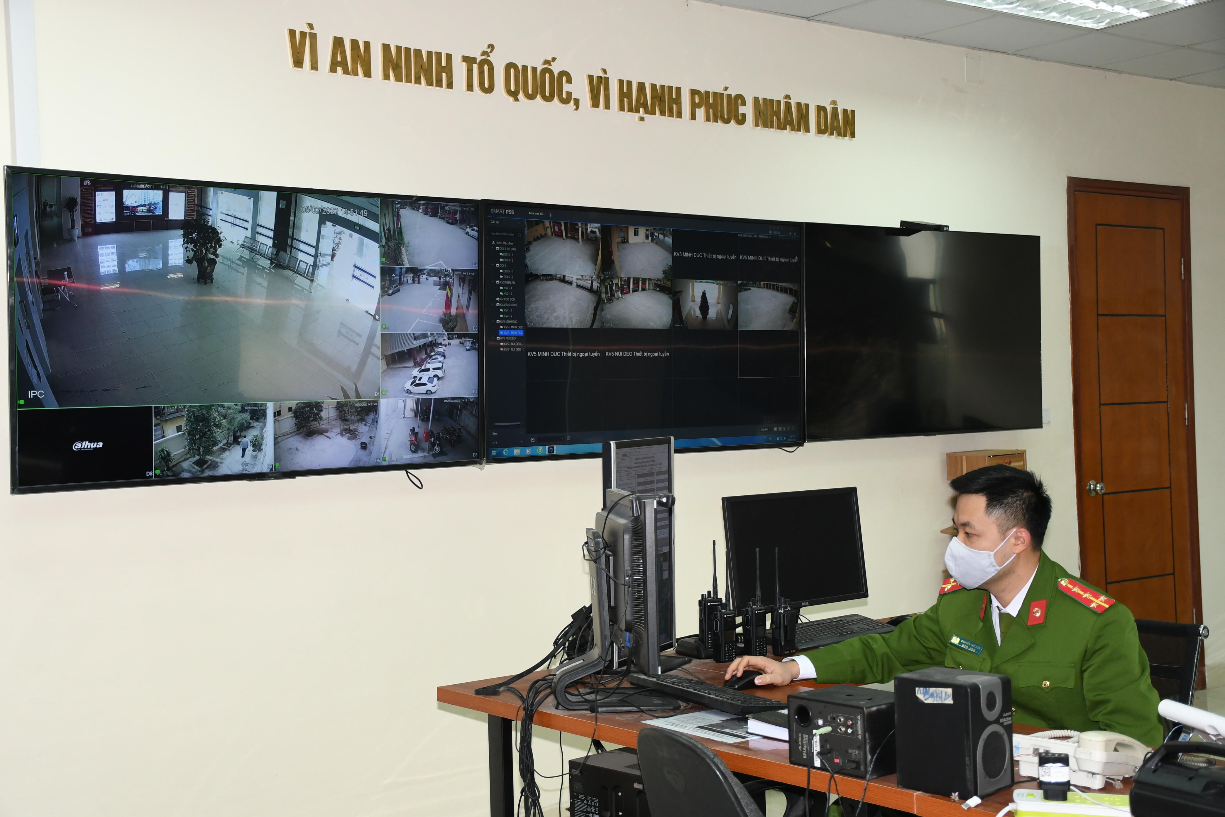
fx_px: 1633
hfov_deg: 41.1
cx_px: 612
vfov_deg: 28.1
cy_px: 408
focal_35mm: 48
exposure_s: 1/250
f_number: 4
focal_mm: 32
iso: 800
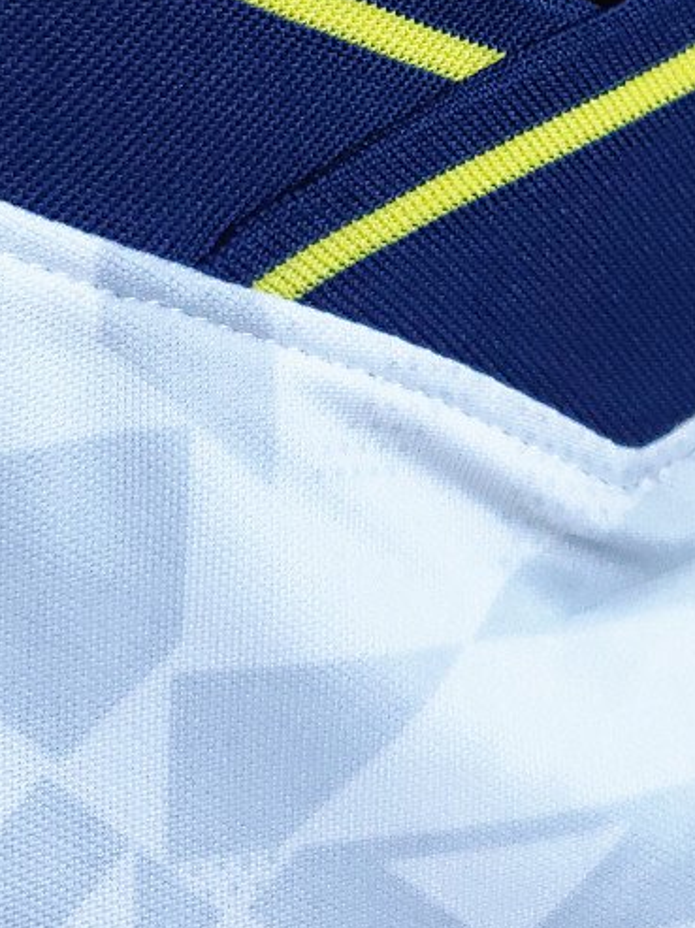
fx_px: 1528
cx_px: 484
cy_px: 87
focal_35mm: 57
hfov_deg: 25.4
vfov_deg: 32.1
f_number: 1.5
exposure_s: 1/90
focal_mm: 4.3
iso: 400
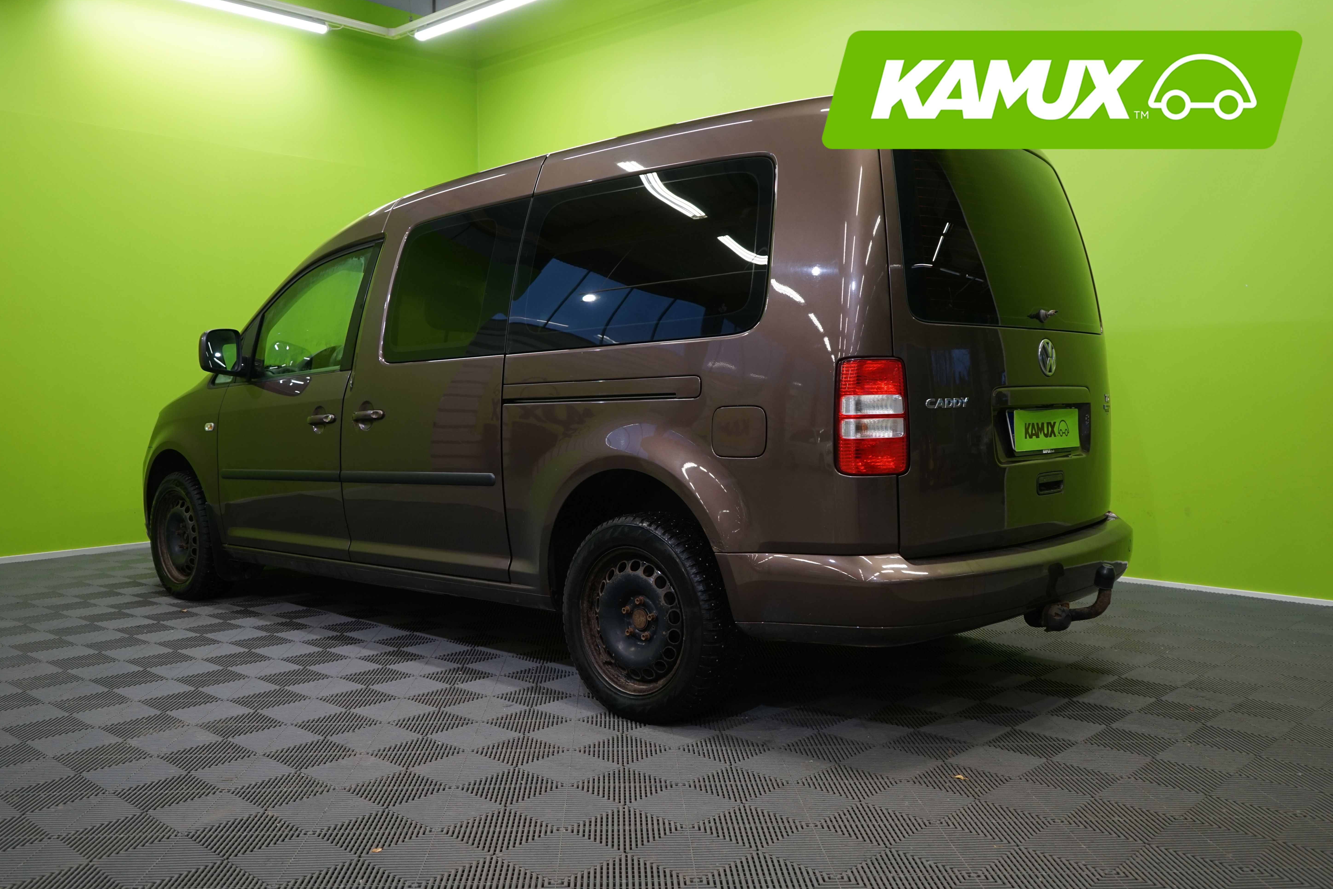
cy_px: 446
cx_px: 649
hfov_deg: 60.3
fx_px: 1148
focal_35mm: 31
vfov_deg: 42.3
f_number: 5
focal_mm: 30
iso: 640
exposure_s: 1/50
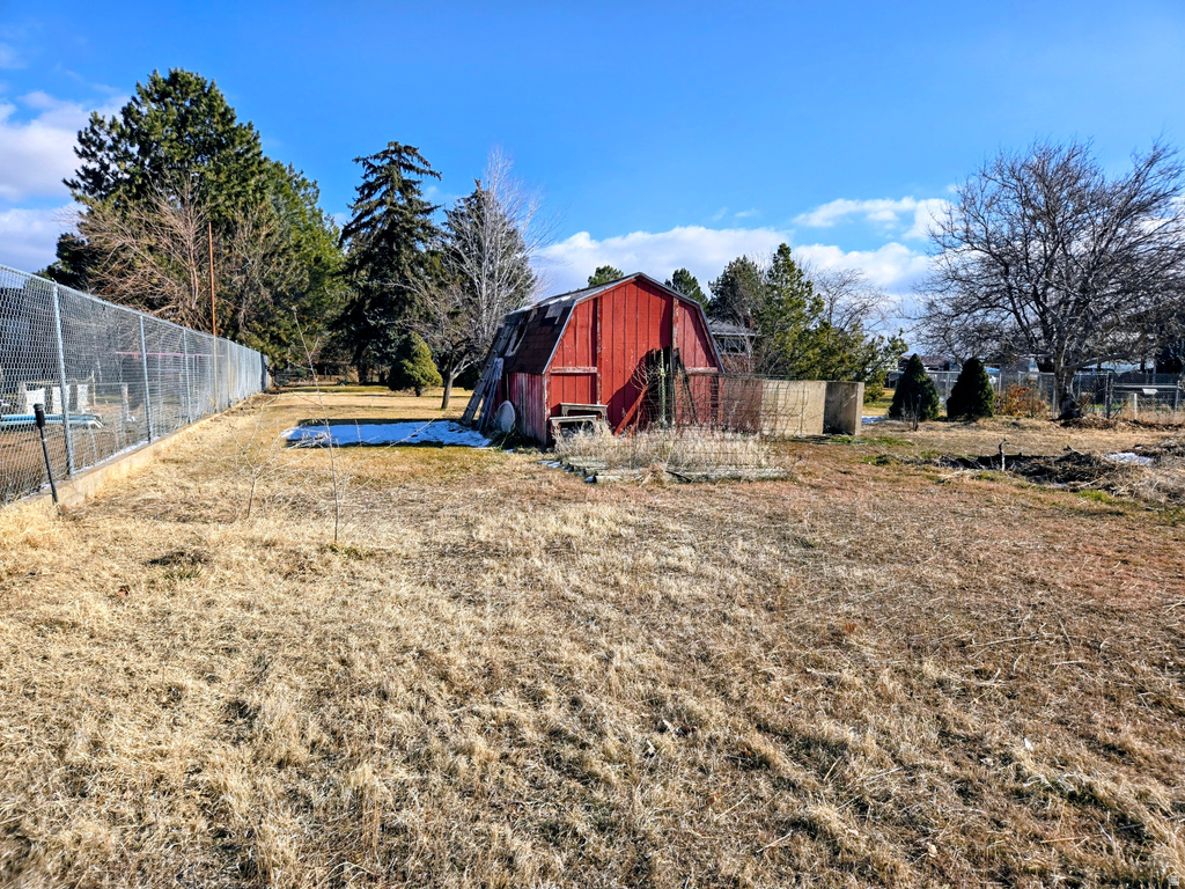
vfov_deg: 58.9
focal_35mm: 23
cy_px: 444
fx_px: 787
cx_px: 592
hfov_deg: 73.9
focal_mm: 5.4
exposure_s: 1/2921
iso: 40
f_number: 1.8
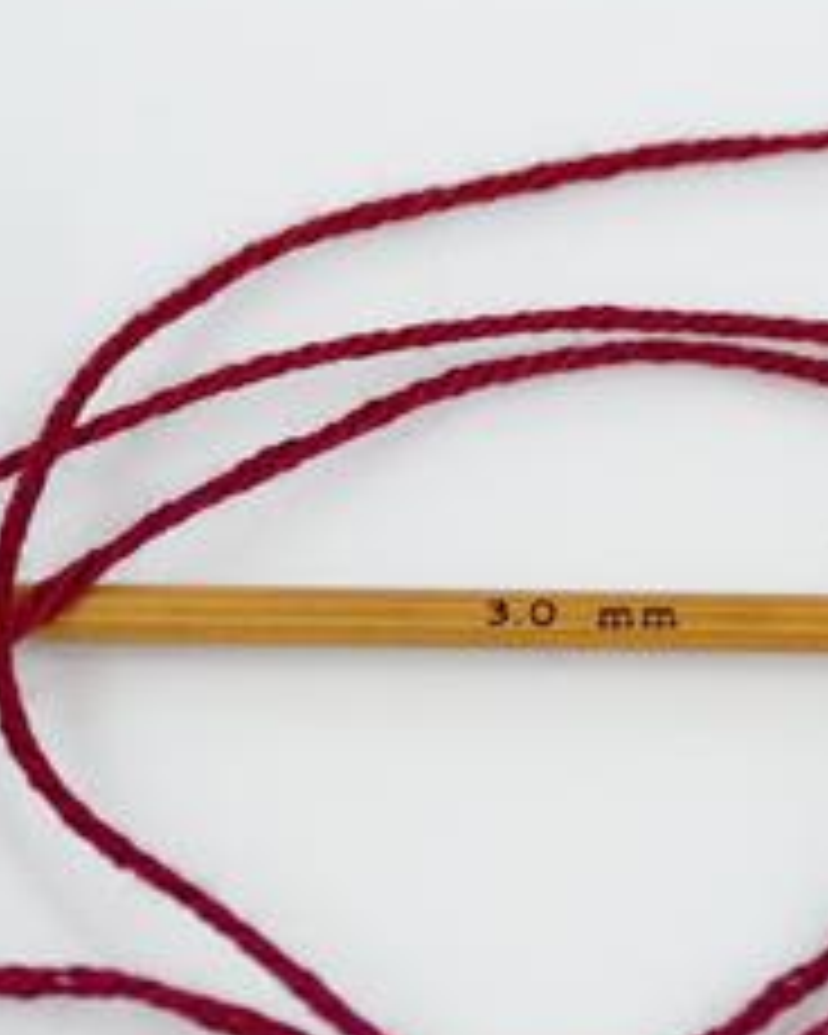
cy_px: 610
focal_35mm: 197
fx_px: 6035
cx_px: 531
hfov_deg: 7.8
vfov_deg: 9.8
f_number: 3
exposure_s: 1/93.5
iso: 200
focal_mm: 23.76
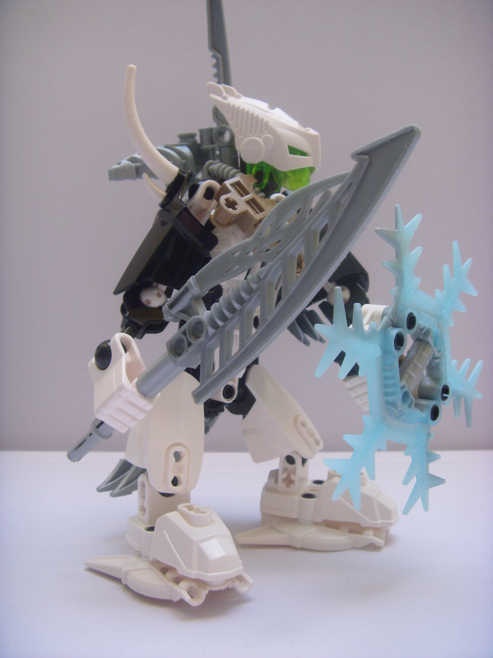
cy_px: 329
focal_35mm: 31
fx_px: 589
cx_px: 246
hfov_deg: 45.4
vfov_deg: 58.4
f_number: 3.5
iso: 100
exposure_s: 1/30
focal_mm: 6.3
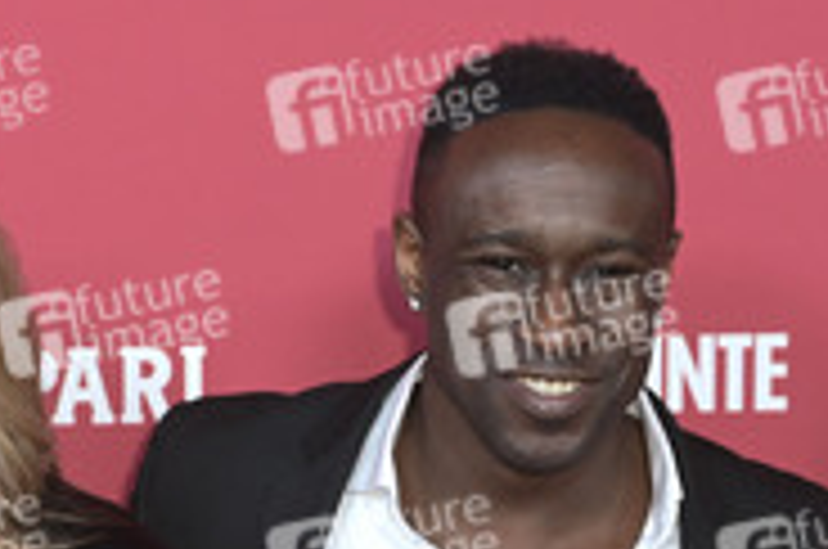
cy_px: 662
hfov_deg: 10.5
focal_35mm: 196
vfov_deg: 6.9
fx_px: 4500
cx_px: 443
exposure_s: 1/400
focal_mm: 80
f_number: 5
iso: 1600
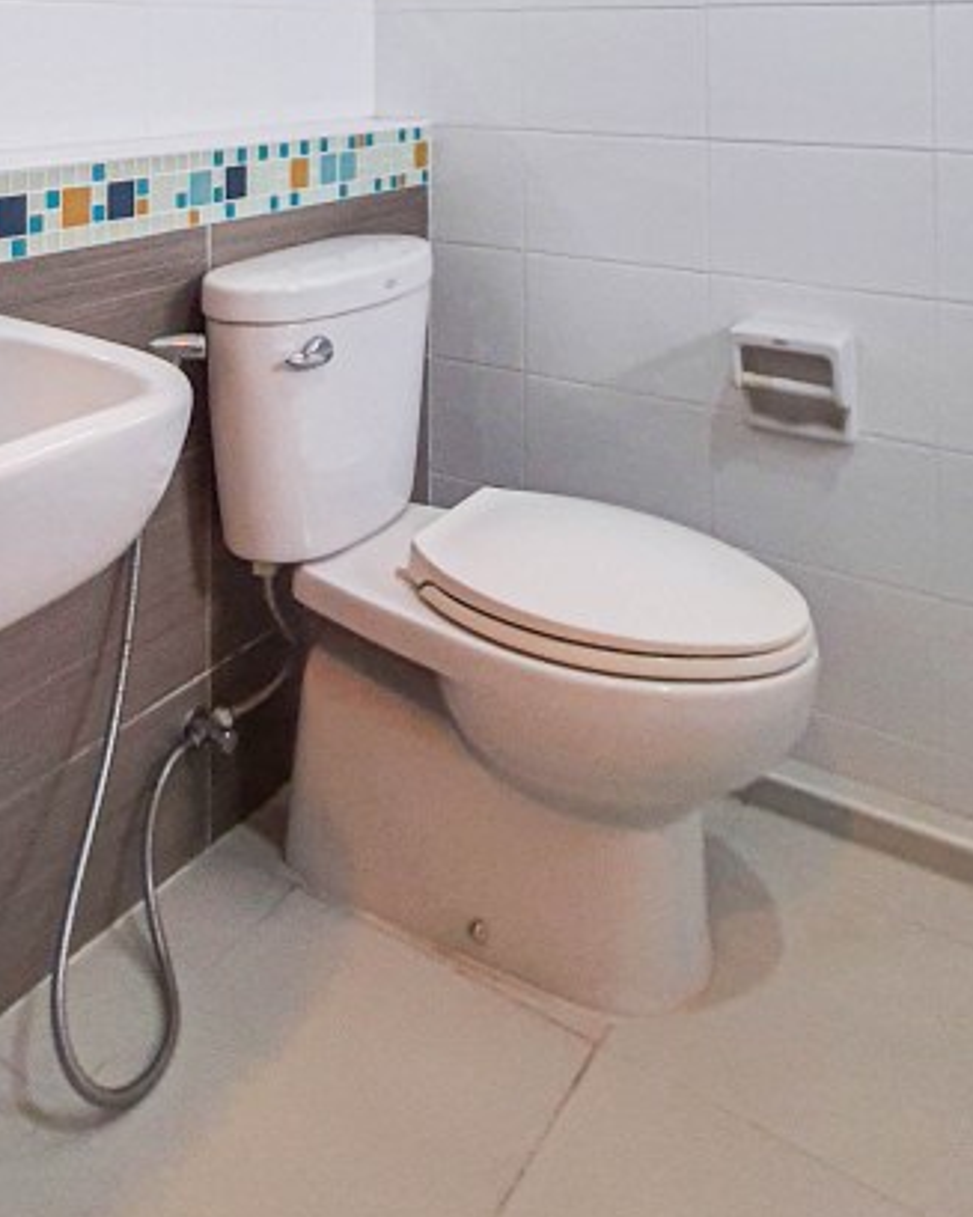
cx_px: 256
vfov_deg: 45.5
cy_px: -68
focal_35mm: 31
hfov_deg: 45.6
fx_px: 1116
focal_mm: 1.74
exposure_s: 1/50
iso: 100
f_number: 2.2
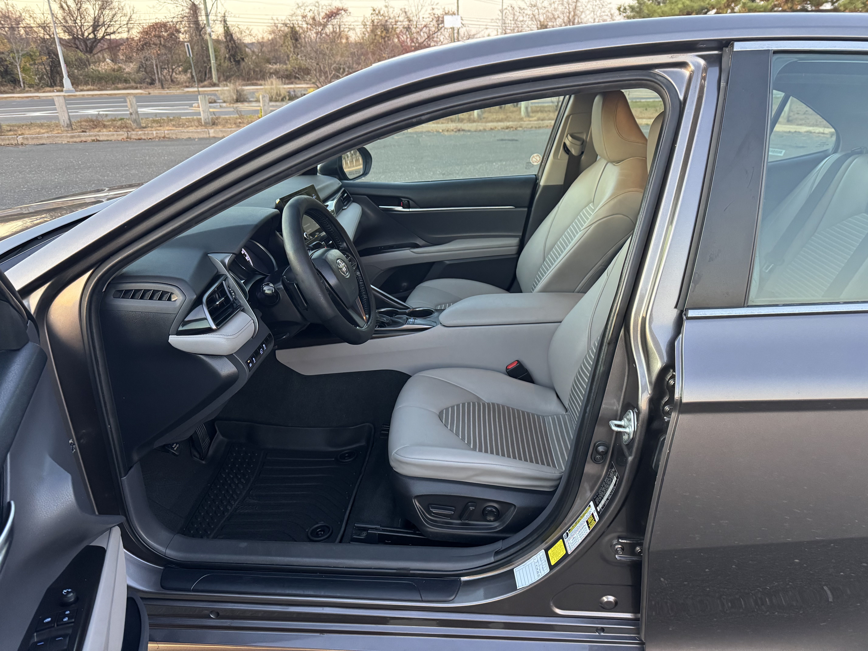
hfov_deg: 71.6
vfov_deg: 56.8
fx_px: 602
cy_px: 326
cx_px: 434
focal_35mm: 24
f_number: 1.78
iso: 500
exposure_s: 1/60
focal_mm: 6.76
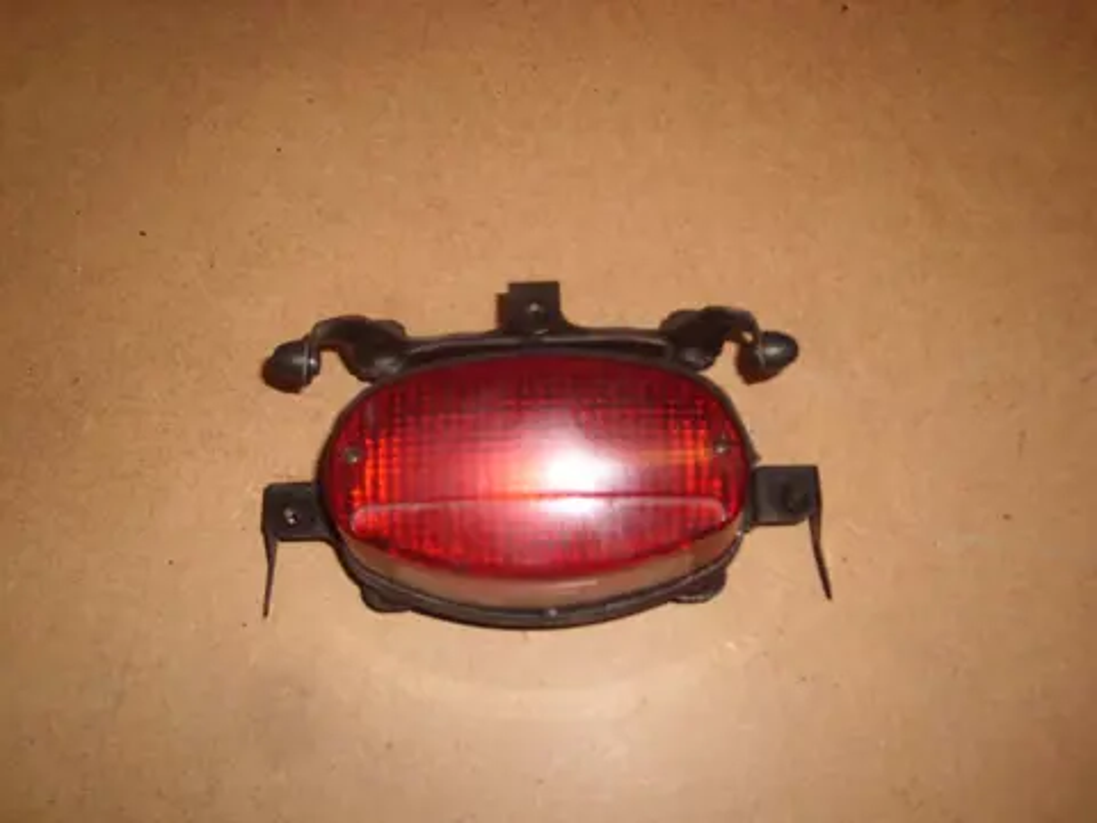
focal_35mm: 35
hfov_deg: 52.6
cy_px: 412
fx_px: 1109
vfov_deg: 40.7
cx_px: 548
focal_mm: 5.8
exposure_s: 1/30
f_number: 7.1
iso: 100
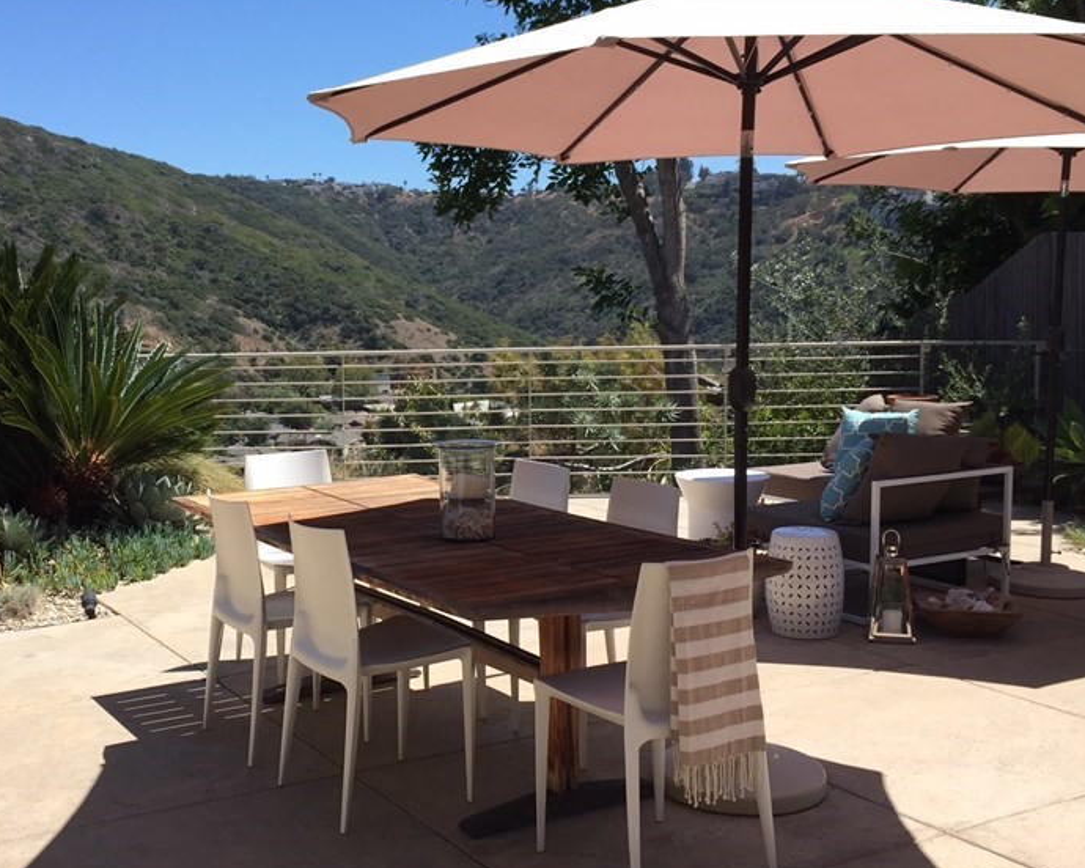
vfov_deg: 35.7
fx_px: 1349
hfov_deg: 43.4
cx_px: 395
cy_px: 412
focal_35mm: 42
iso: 32
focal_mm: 4.15
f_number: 2.2
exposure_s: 1/1276
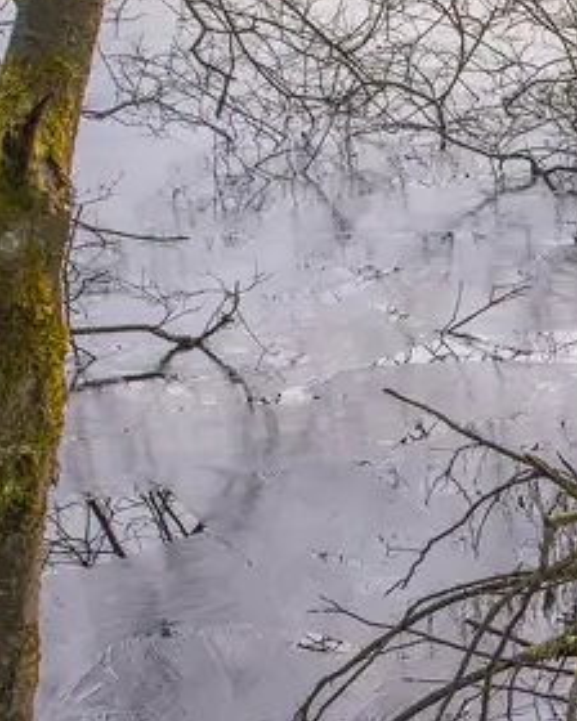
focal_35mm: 120
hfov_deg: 11.6
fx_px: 2562
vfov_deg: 15.7
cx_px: 1151
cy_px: 731
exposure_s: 1/320
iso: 400
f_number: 6.3
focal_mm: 28
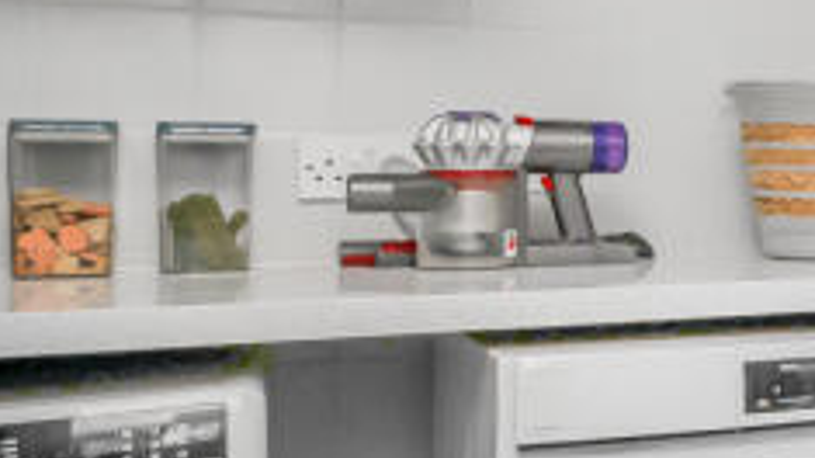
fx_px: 1383
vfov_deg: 18.8
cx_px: 1290
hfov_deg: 24.1
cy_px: 165
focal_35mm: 64
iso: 400
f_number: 7.1
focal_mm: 14
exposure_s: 1/800
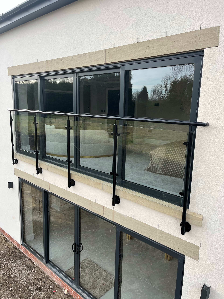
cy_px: 150
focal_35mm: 26
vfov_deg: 67.3
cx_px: 112
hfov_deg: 53.1
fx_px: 224
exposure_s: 1/442
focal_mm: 5.1
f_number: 1.6
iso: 50
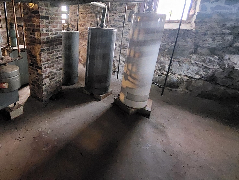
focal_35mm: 18
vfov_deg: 69.3
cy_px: 58
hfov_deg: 84.4
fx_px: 124
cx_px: 78
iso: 2500
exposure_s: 1/20
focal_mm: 1.13
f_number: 2.2
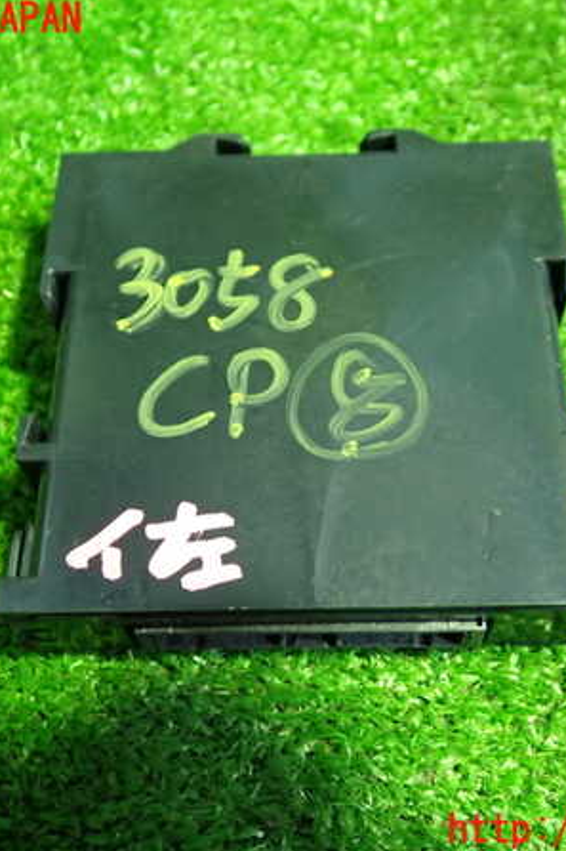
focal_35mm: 42
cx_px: 307
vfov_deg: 46.4
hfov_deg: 31.9
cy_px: 426
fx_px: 991
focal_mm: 5.4
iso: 500
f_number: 2.3
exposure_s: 1/30
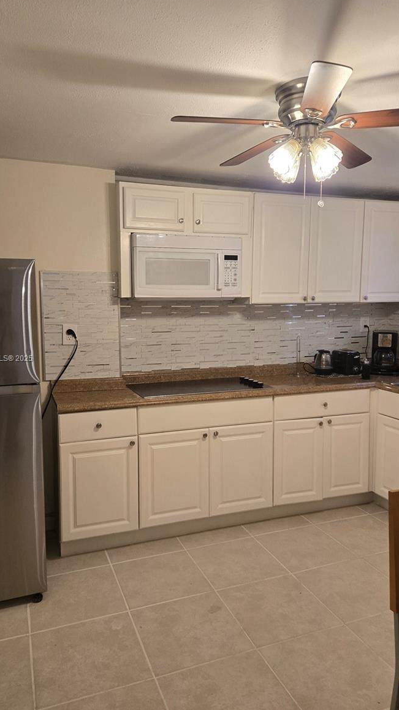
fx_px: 489
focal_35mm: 26
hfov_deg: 44.4
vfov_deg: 71.9
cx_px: 196
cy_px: 359
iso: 160
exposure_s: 1/120
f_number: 1.8
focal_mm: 5.4
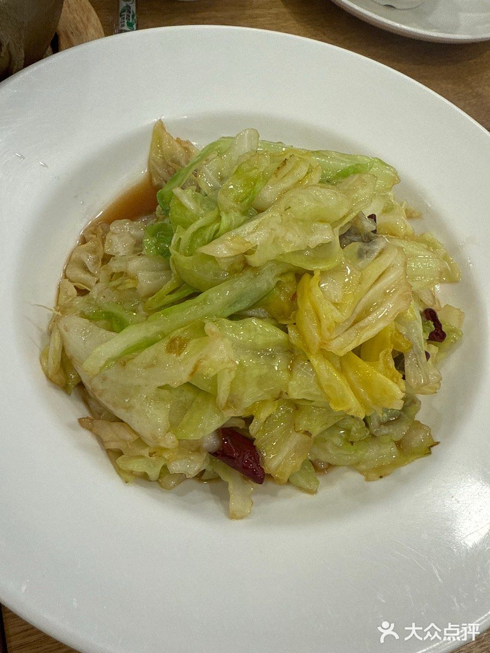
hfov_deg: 54.9
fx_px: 472
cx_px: 245
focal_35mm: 25
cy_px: 326
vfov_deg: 69.4
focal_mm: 2.22
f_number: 2.2
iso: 80
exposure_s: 1/100
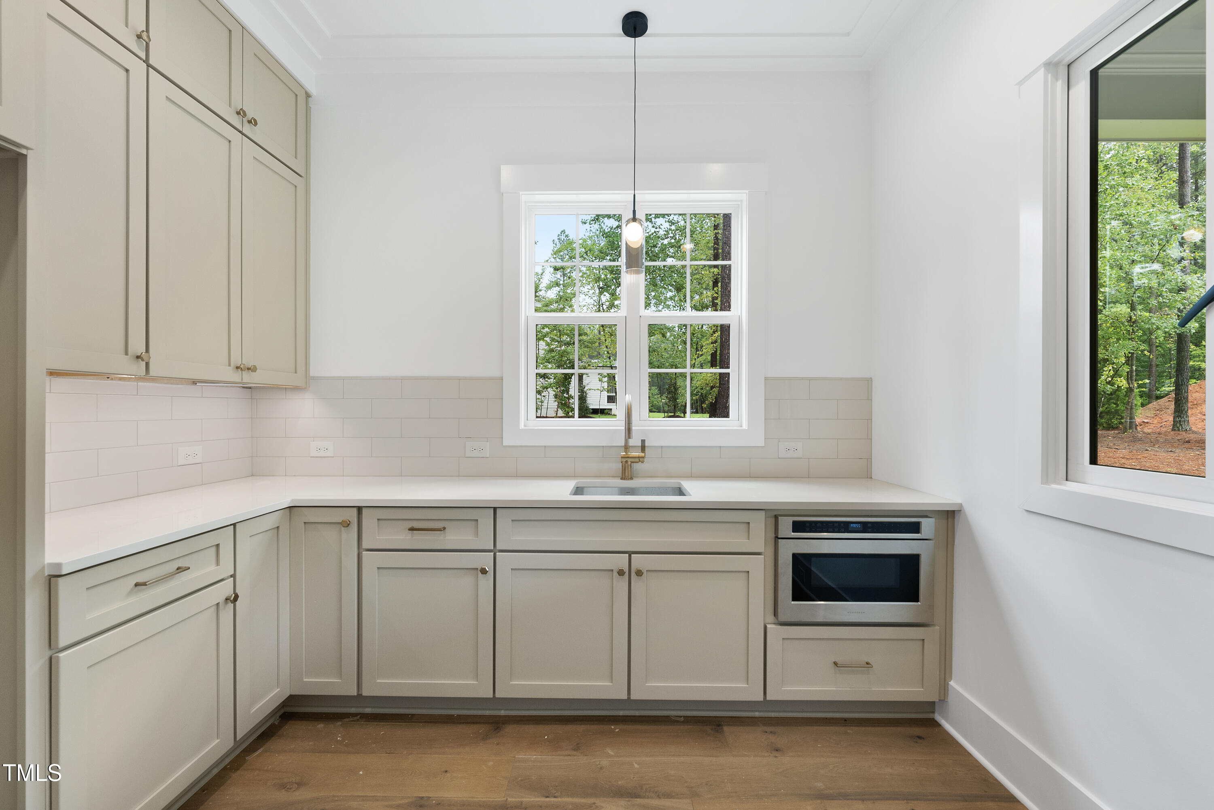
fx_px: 472
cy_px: 405
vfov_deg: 81.3
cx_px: 607
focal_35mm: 14
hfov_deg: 104.2
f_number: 7.1
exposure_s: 1/30
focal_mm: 14
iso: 800
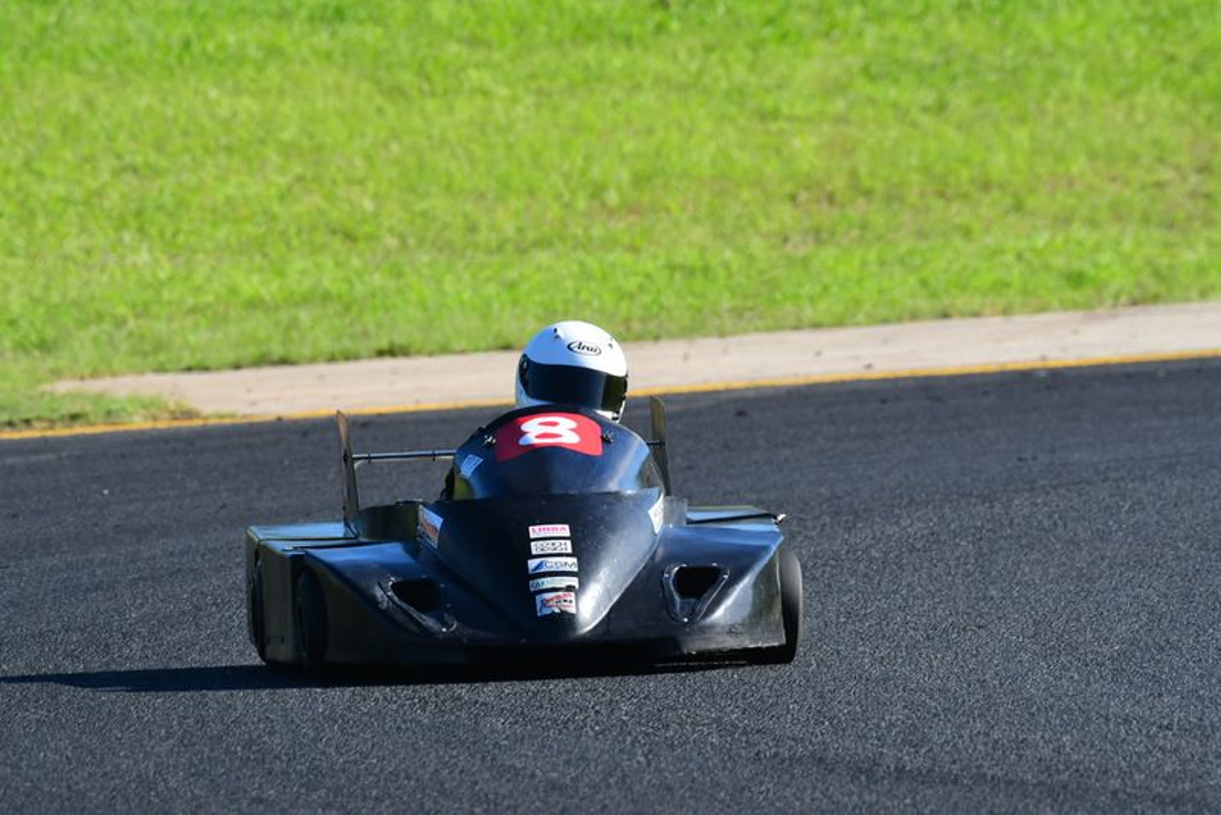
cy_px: 408
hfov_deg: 2.7
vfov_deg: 1.8
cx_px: 610
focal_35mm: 750
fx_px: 25445
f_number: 10
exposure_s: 1/640
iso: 640
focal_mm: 500
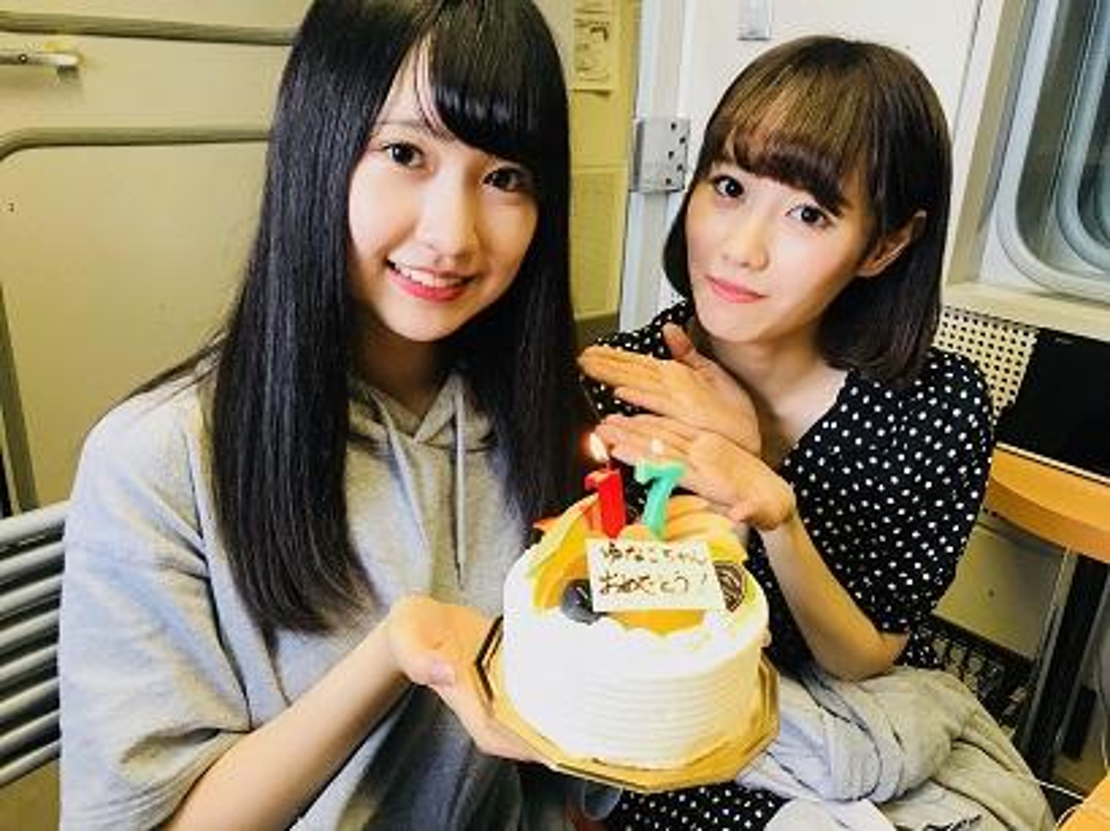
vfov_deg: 49.7
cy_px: 416
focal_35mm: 28
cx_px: 555
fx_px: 897
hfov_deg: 63.5
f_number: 1.8
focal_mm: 4
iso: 32
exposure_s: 1/33
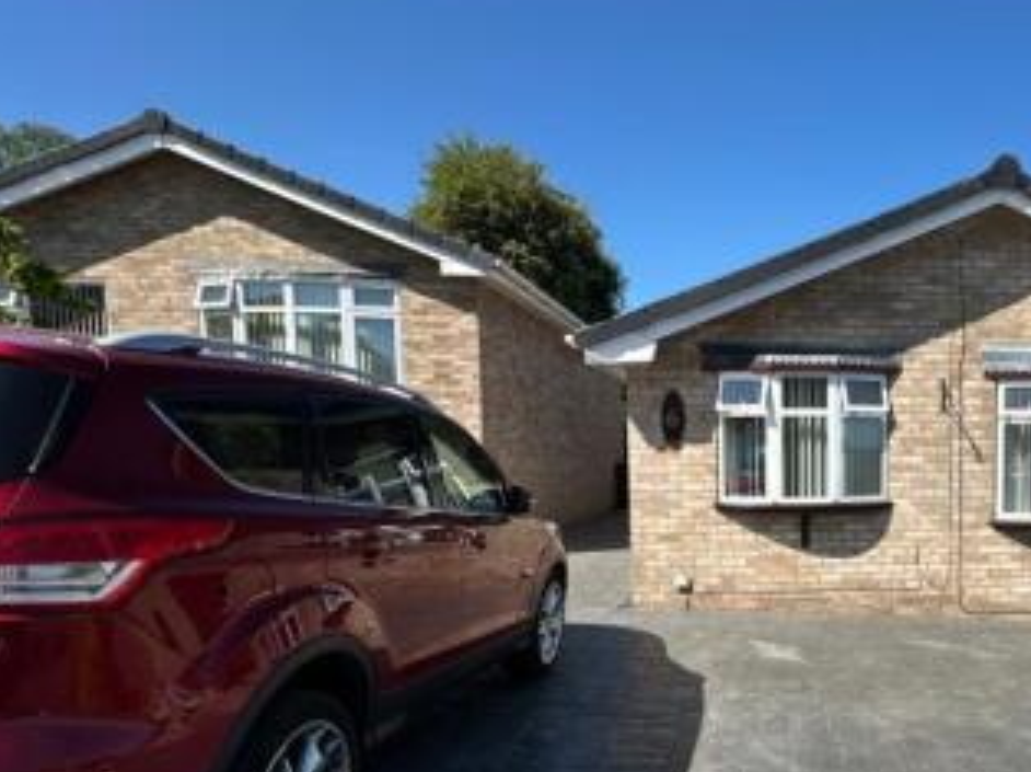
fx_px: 774
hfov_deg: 61.3
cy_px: 514
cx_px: 839
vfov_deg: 52.0
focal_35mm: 26
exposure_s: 1/1855
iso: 50
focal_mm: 2.22
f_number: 2.2
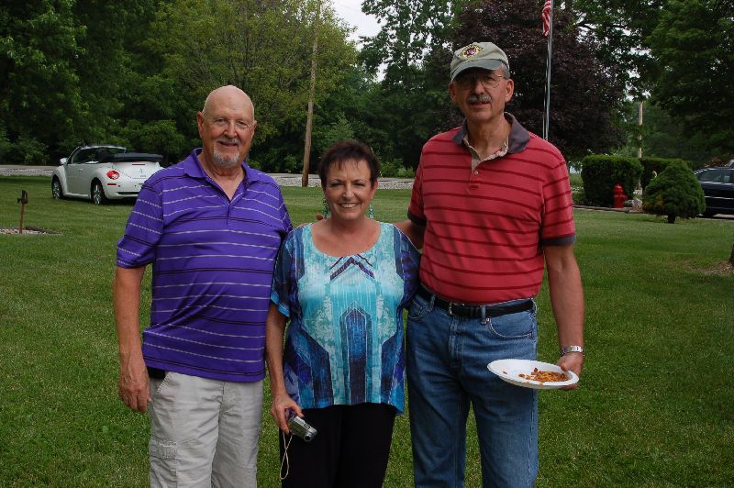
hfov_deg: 42.4
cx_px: 367
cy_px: 244
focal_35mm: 46
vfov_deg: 28.9
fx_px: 947
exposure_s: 1/320
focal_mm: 31
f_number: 9
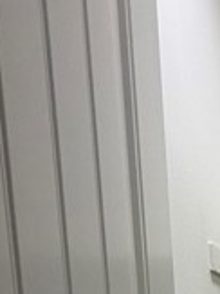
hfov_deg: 20.7
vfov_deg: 26.3
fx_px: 467
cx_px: 366
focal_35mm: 55
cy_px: 433
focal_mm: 2.22
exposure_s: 1/120
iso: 200
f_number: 2.2
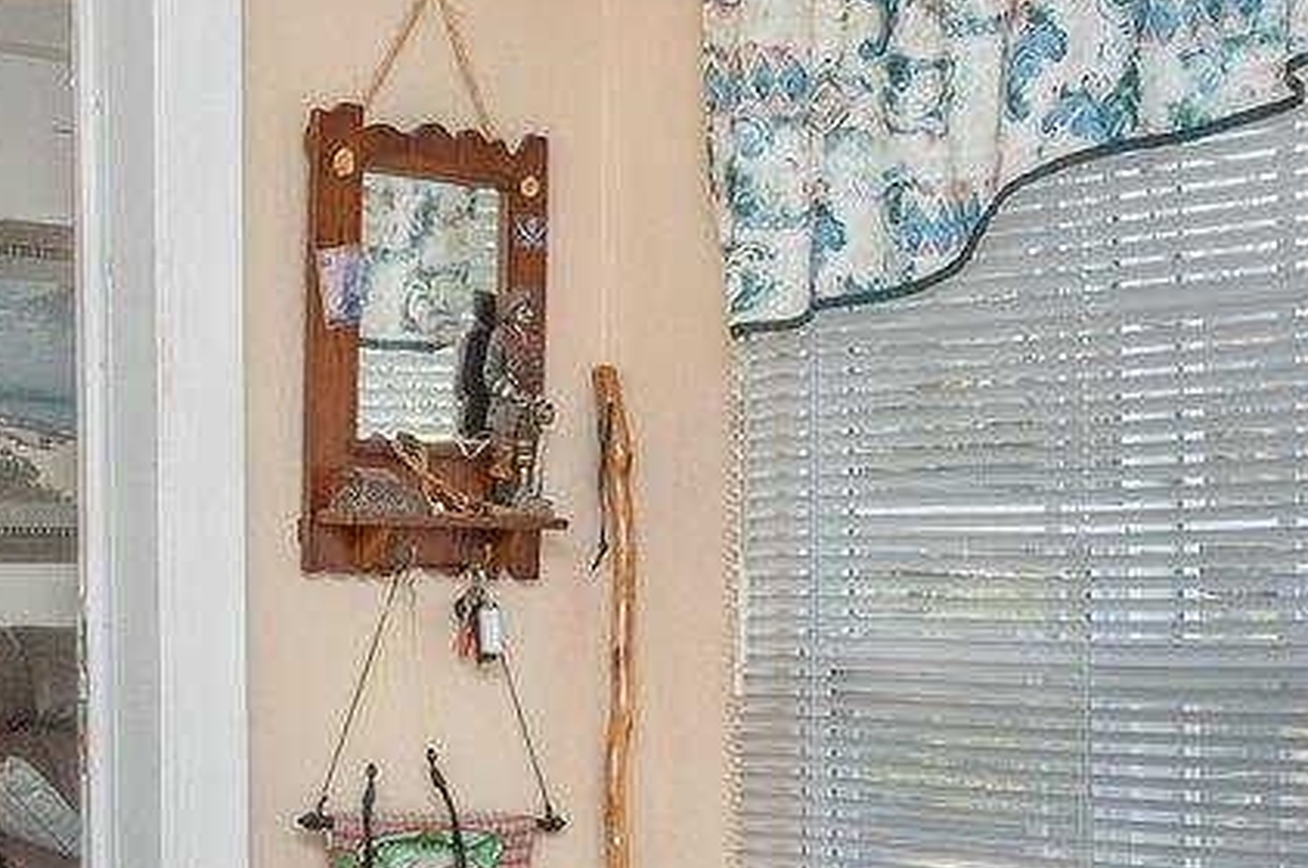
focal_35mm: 68
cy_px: 639
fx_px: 2467
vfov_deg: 19.8
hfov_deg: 29.6
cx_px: 474
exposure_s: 1/30
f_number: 9
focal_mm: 14
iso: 200
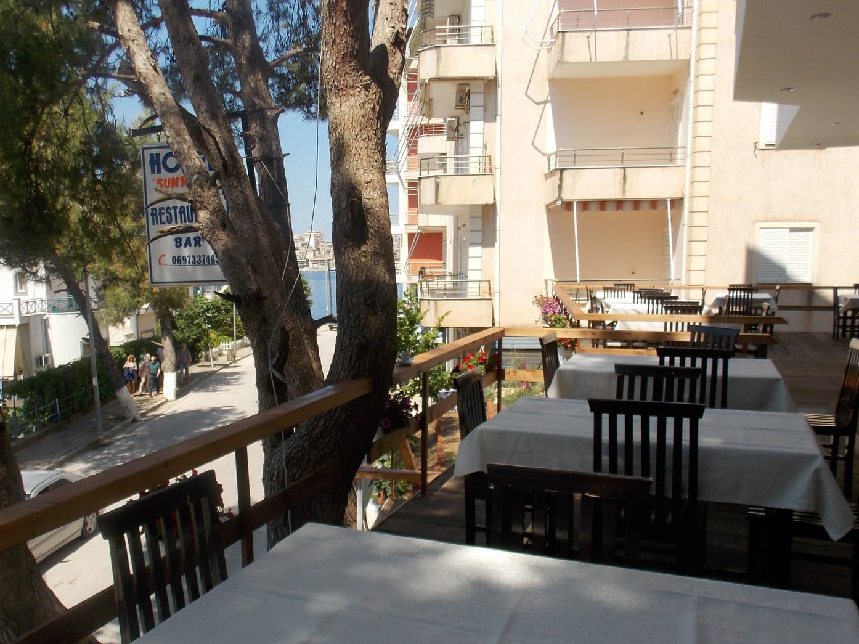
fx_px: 819
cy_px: 375
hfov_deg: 55.0
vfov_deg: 42.8
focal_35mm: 33
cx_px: 352
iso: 80
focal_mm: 4
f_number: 3.1
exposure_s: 1/800
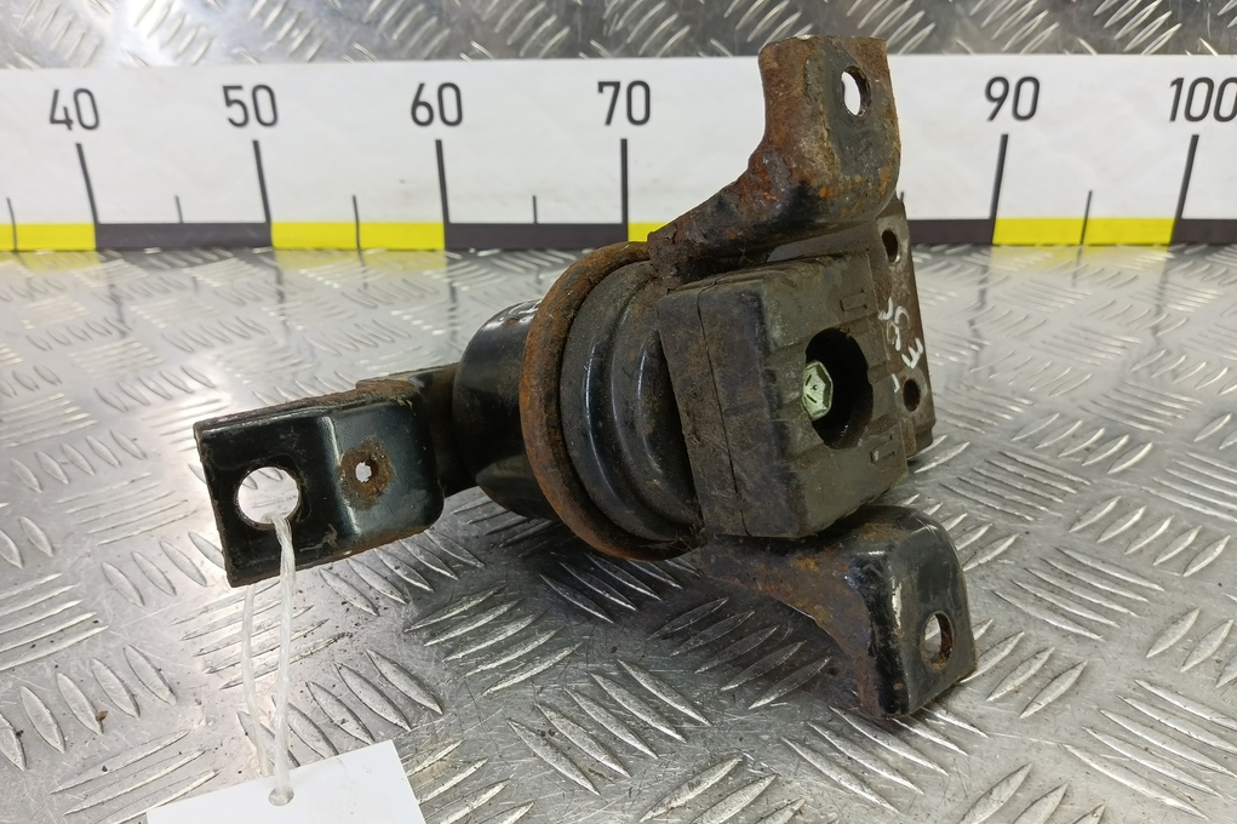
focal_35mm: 24
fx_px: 824
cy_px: 427
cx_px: 618
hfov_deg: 73.8
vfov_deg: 53.1
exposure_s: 1/50
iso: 164
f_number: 1.6
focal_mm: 4.11
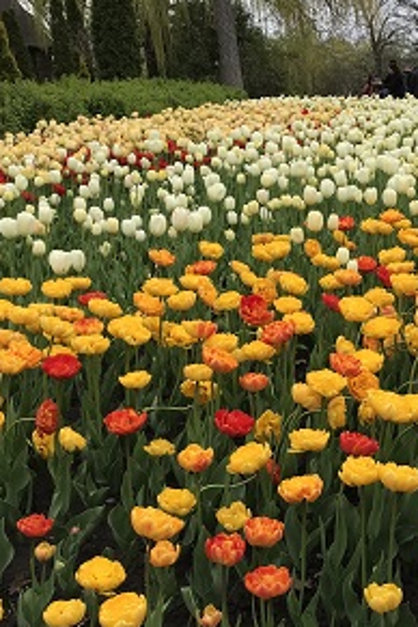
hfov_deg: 25.9
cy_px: 329
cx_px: 392
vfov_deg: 39.6
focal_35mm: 50
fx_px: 871
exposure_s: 1/1473
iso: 20
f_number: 1.8
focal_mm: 3.99
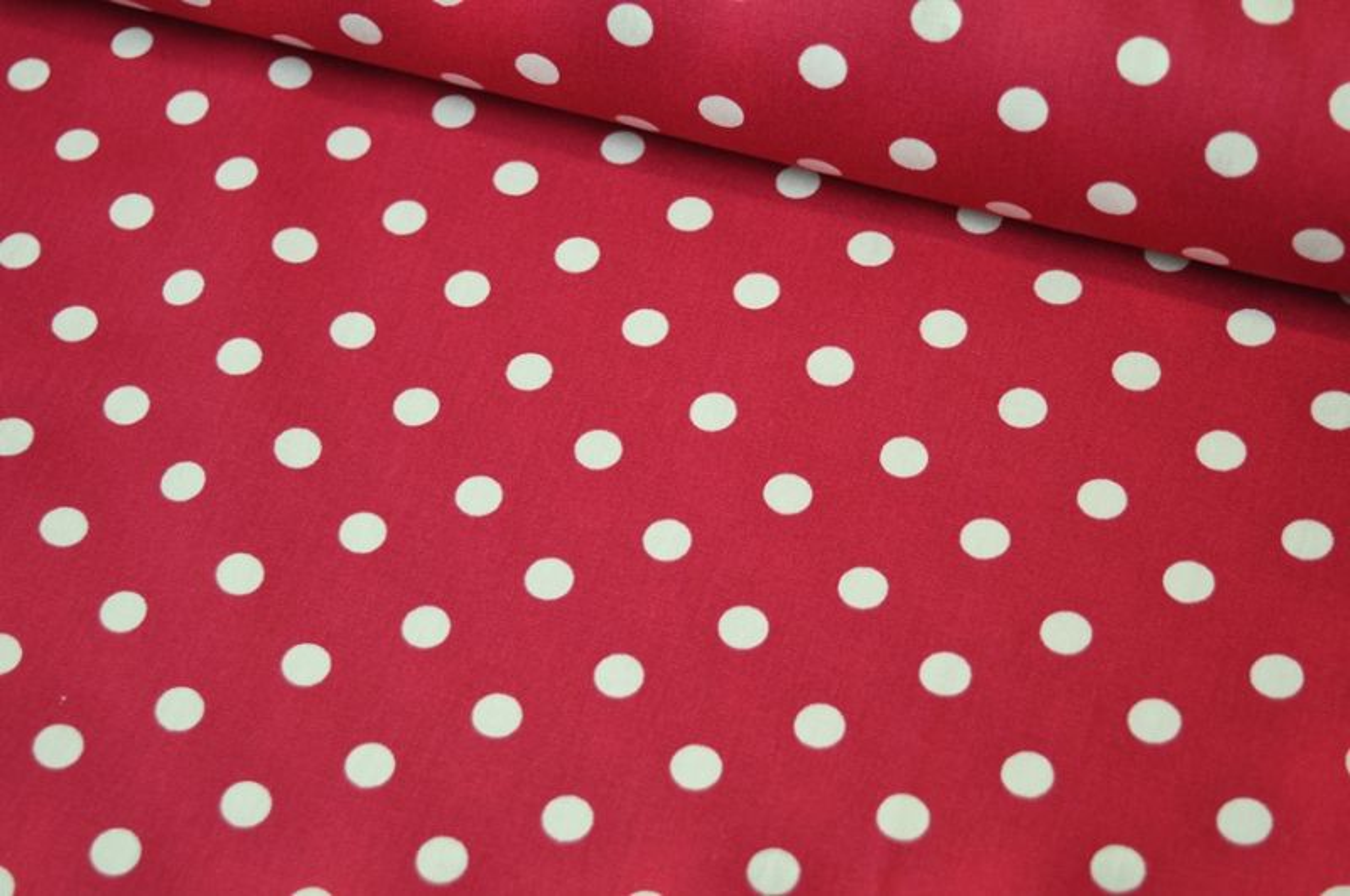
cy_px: 448
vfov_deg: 22.6
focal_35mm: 60
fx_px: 2247
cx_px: 675
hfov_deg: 33.4
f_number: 4.8
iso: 400
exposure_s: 1/60
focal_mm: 40
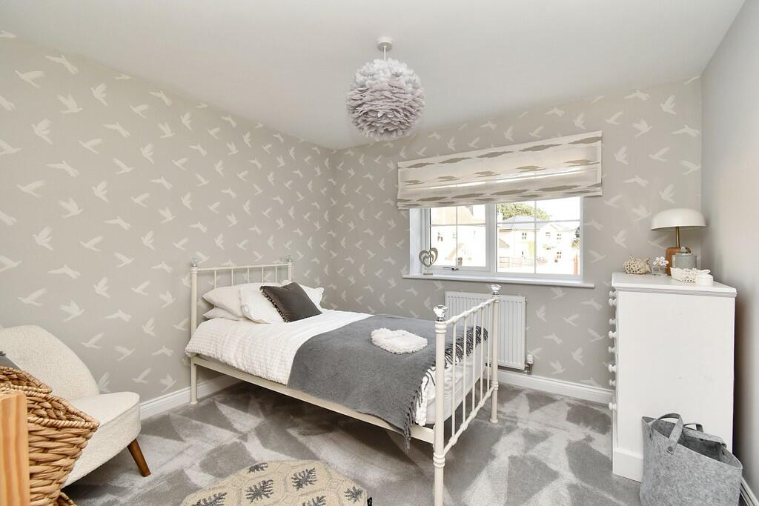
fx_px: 316
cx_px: 380
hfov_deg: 100.4
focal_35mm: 15
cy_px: 253
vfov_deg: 77.3
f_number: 7.1
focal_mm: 10
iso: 800
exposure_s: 1/160
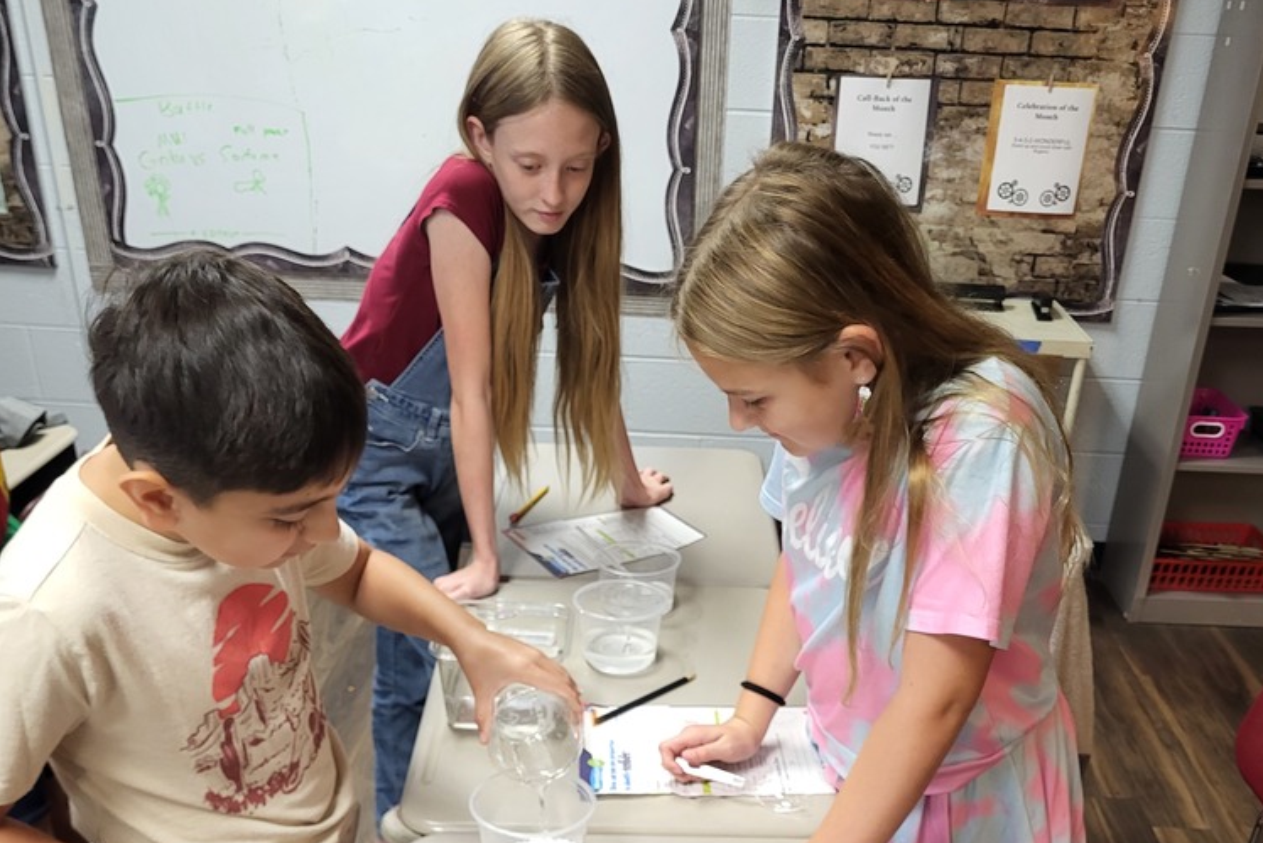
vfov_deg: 34.2
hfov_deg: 51.9
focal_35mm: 37
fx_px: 1298
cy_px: 740
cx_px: 647
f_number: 1.8
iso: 320
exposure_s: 1/40
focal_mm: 5.4
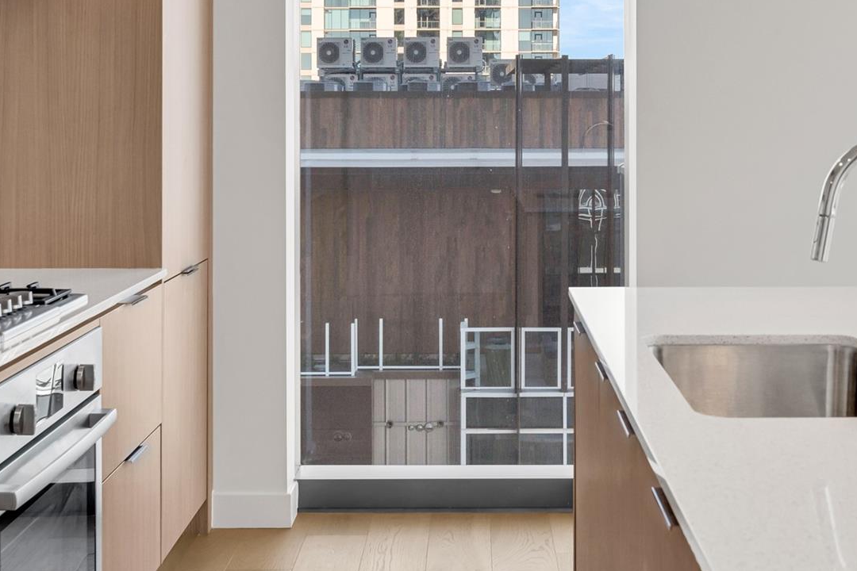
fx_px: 1309
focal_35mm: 55
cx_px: 486
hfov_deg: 36.2
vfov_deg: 24.2
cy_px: 107
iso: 320
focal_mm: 29
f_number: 9
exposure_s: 1/80
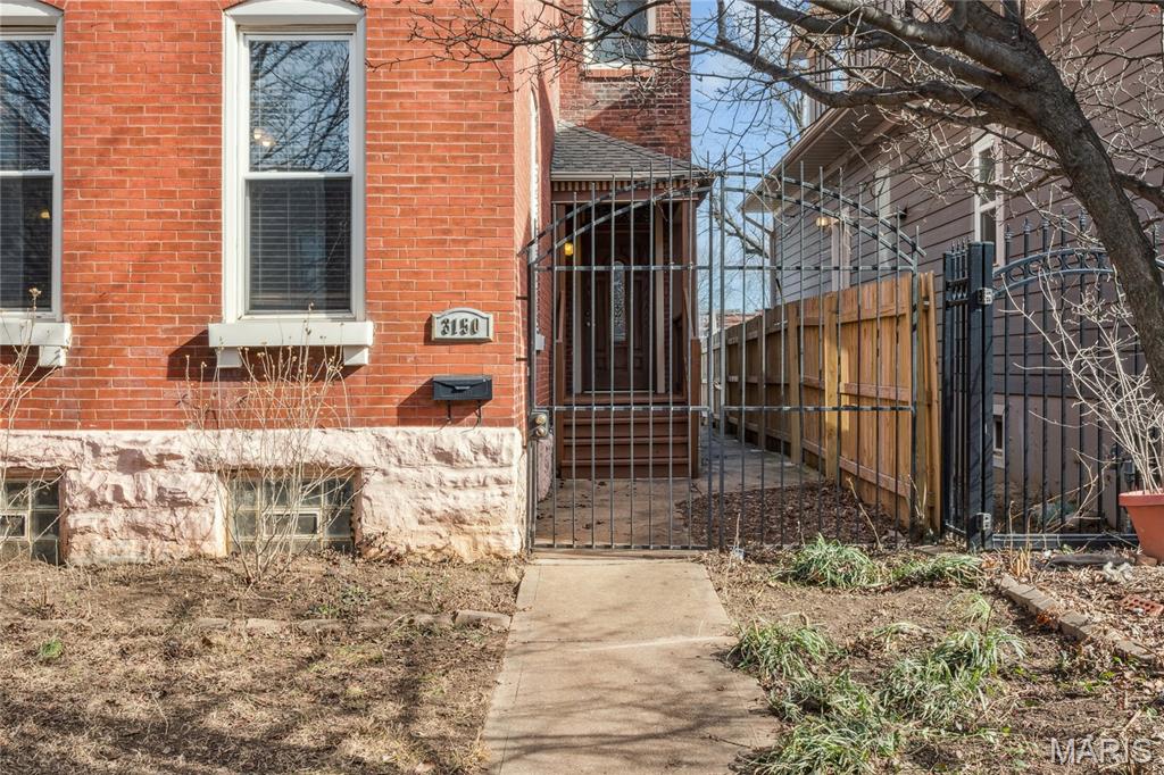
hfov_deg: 53.1
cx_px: 582
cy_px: 388
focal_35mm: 36
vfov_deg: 36.8
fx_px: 1164
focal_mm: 24
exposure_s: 1/10
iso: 100
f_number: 22
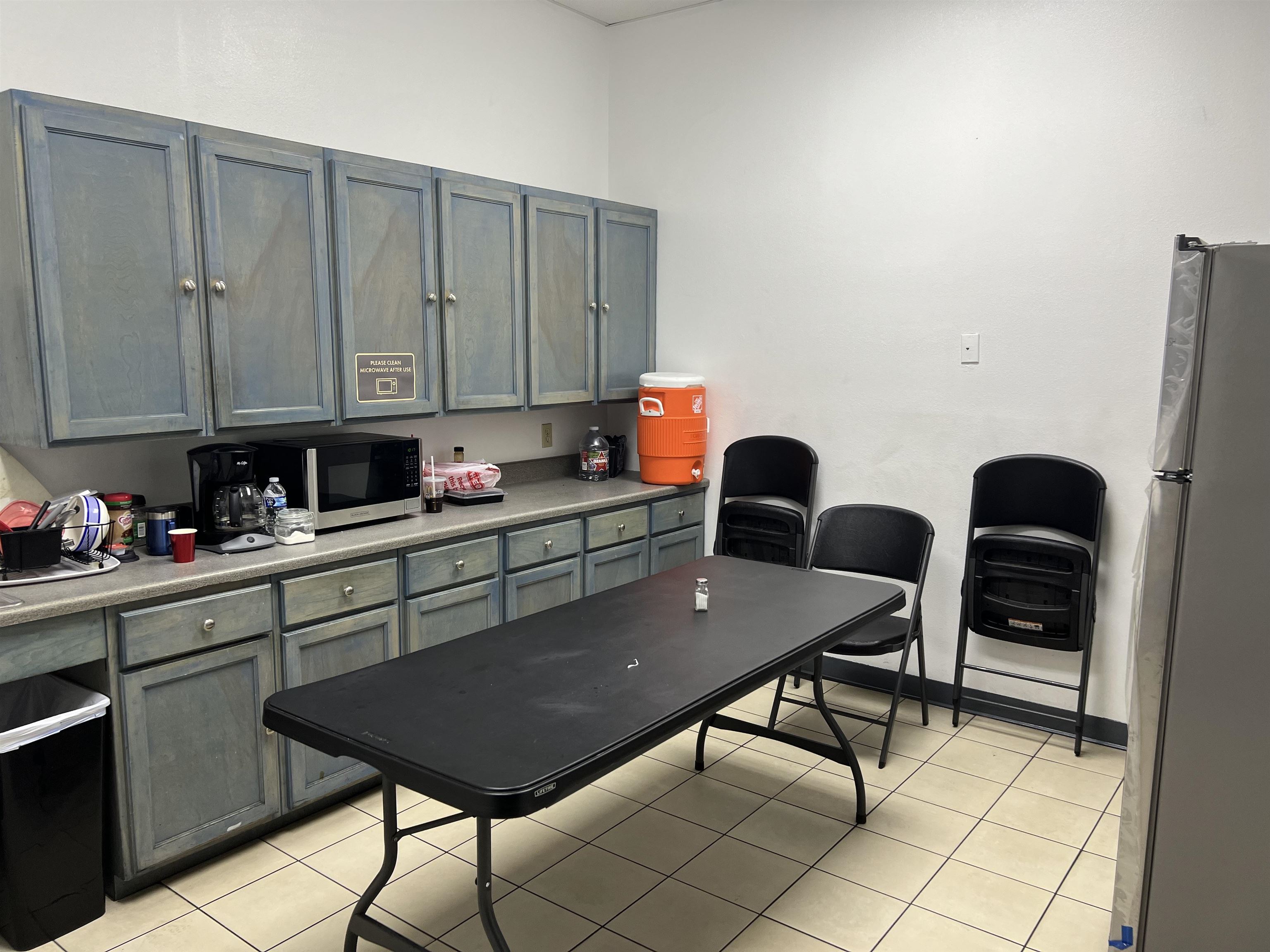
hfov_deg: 67.3
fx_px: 954
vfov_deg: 53.1
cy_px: 476
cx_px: 635
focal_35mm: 26
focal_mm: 5.7
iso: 64
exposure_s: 1/60
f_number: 1.5
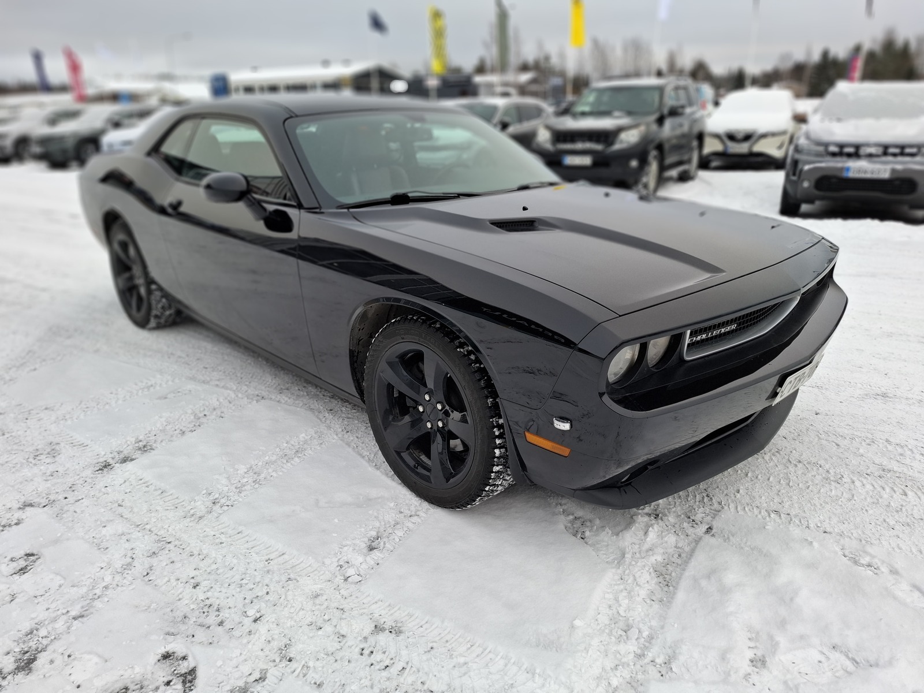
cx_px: 462
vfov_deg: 58.9
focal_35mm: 23
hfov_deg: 73.9
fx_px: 614
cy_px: 346
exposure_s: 1/152
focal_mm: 5.54
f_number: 1.8
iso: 50
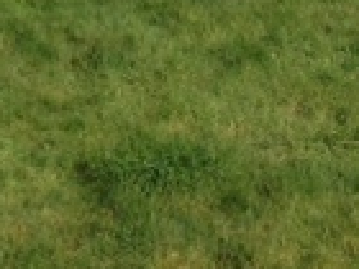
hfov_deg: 12.3
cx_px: 138
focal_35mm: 160
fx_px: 1659
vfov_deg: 8.7
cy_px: -307
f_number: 2.4
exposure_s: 1/2160
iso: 50
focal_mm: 4.28
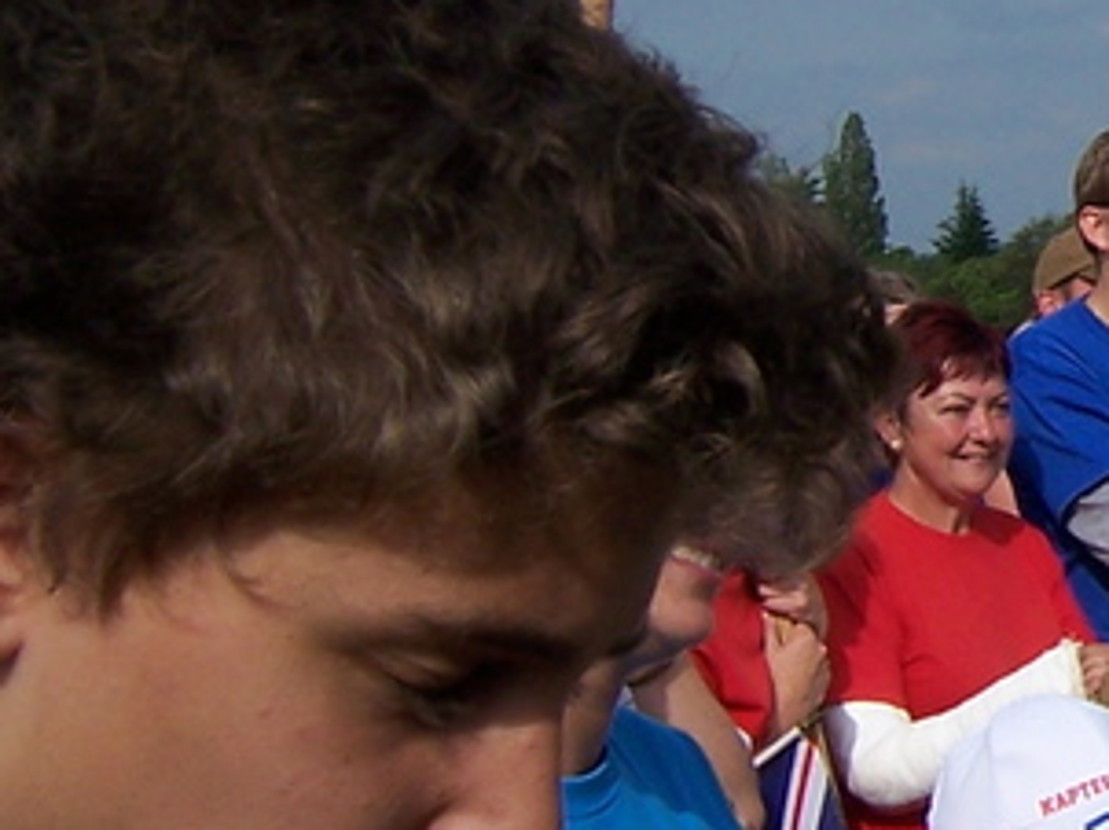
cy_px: 283
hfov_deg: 15.8
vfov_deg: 13.2
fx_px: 3585
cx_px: 1763
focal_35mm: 112
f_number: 5.6
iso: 80
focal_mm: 5.5
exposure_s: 1/750
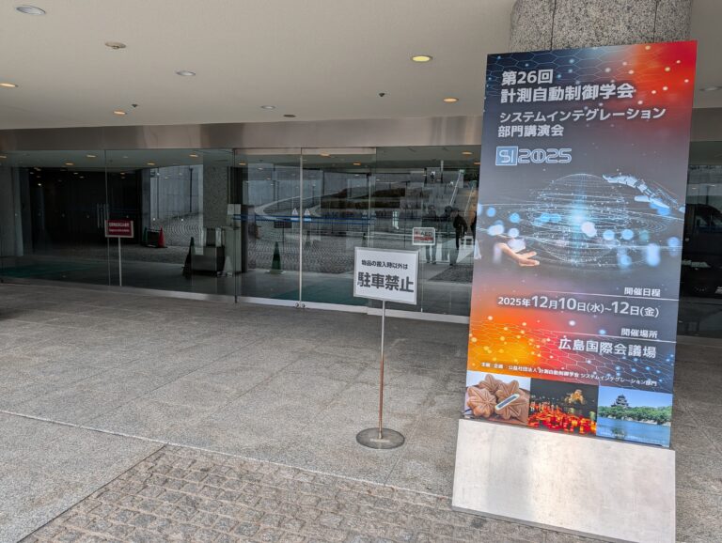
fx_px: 501
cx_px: 361
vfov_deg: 56.9
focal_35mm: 24
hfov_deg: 71.5
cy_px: 272
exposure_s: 1/698
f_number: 1.68
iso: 20
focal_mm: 6.9
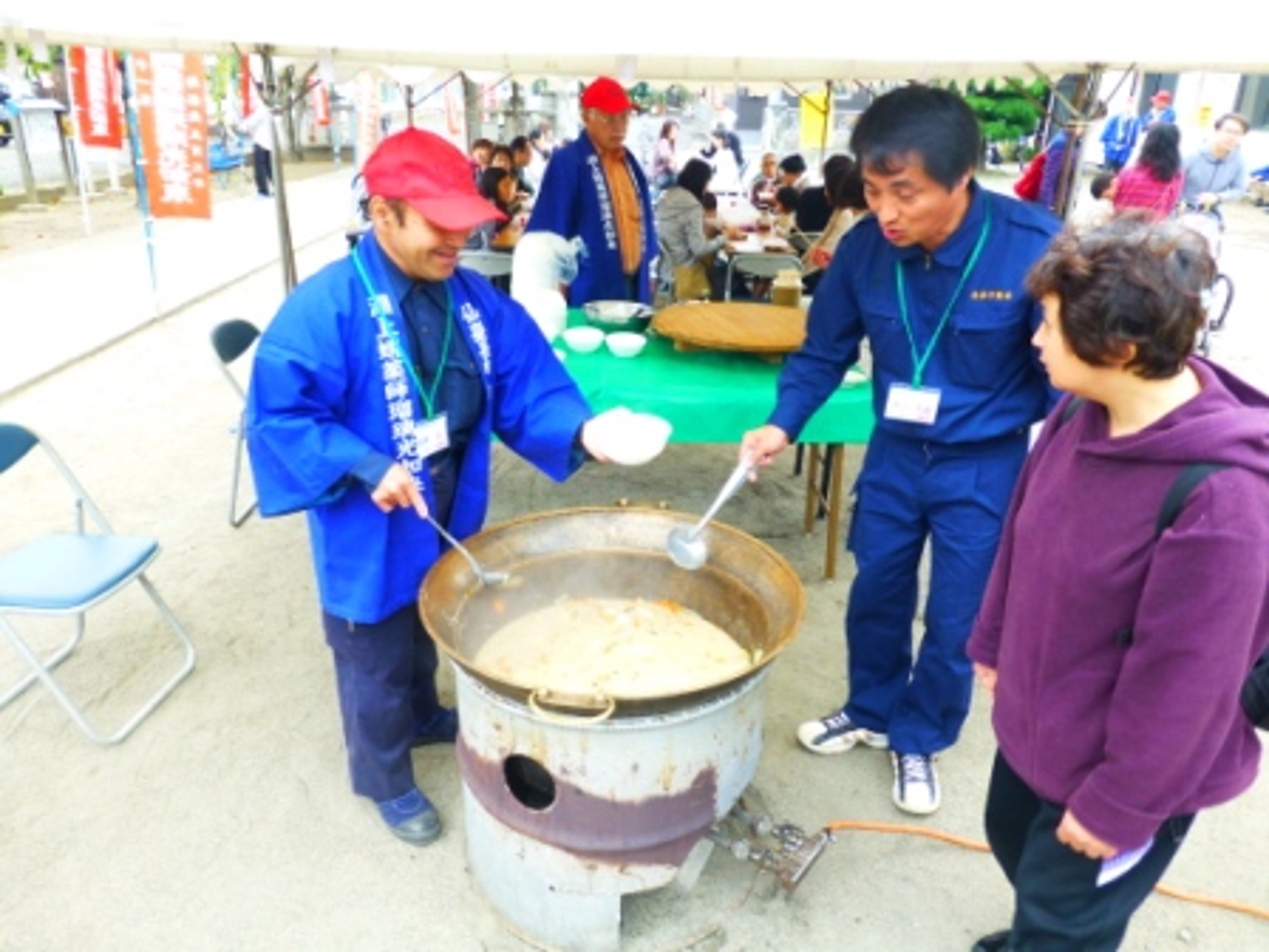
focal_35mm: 24
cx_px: 634
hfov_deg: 71.6
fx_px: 880
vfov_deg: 56.8
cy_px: 476
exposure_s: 1/60
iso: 200
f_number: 3.3
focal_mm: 4.3
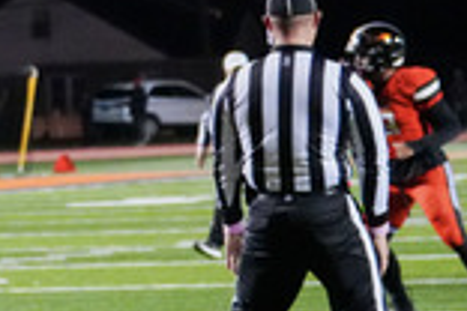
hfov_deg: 5.6
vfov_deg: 3.8
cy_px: 109
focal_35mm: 360
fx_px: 4670
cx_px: -557
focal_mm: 70
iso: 6400
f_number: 2.8
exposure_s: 1/800
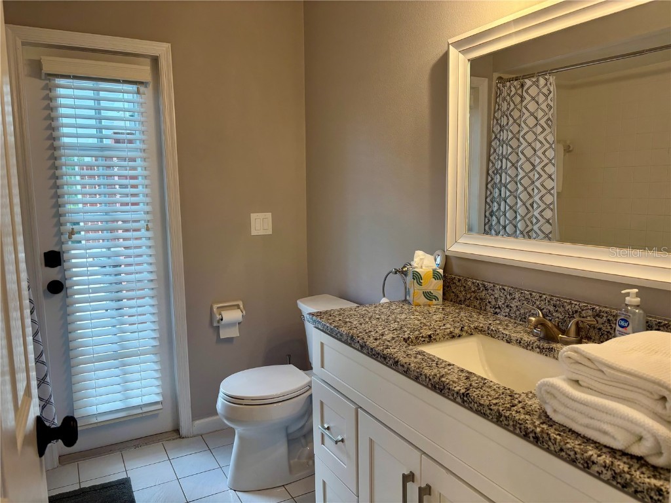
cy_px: 252
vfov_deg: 53.1
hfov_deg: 67.3
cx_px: 336
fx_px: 504
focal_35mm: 26
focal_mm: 5.96
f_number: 1.6
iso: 80
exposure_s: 1/120
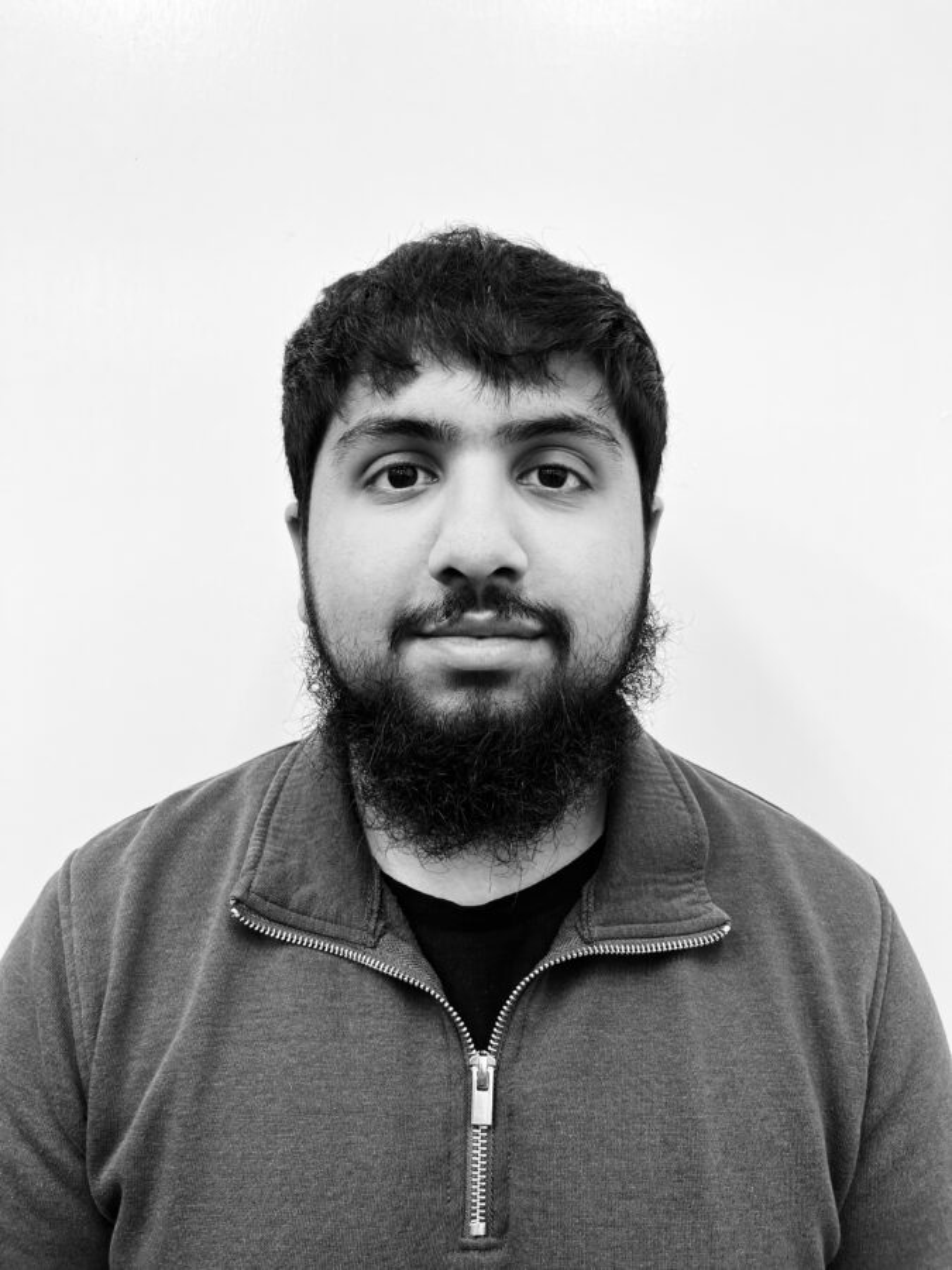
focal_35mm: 26
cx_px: 476
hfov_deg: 53.1
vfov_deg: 67.3
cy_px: 635
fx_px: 953
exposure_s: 1/100
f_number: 1.6
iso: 125
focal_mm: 5.1
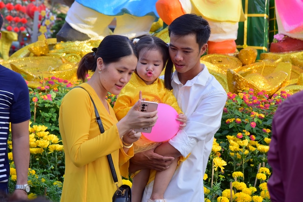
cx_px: 152
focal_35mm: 105
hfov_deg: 19.5
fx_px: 883
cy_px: 101
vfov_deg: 13.0
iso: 500
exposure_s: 1/80
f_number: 11
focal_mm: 105
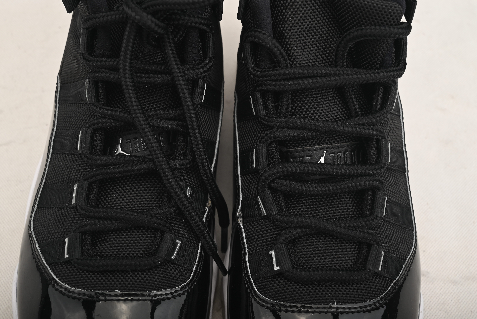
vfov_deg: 27.0
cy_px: 160
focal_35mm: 50
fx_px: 663
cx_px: 238
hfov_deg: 39.6
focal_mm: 50
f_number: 11
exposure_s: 1/200
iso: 100
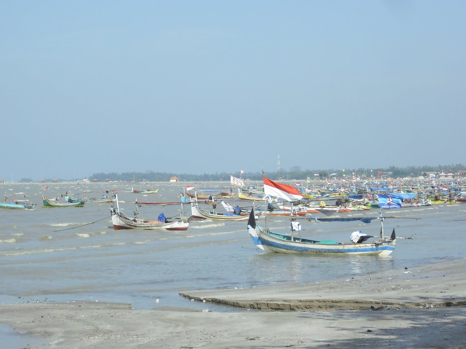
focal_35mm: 113
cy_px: 174
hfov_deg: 17.4
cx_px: 233
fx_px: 1521
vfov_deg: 13.1
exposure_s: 1/800
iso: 100
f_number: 5.2
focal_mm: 18.6
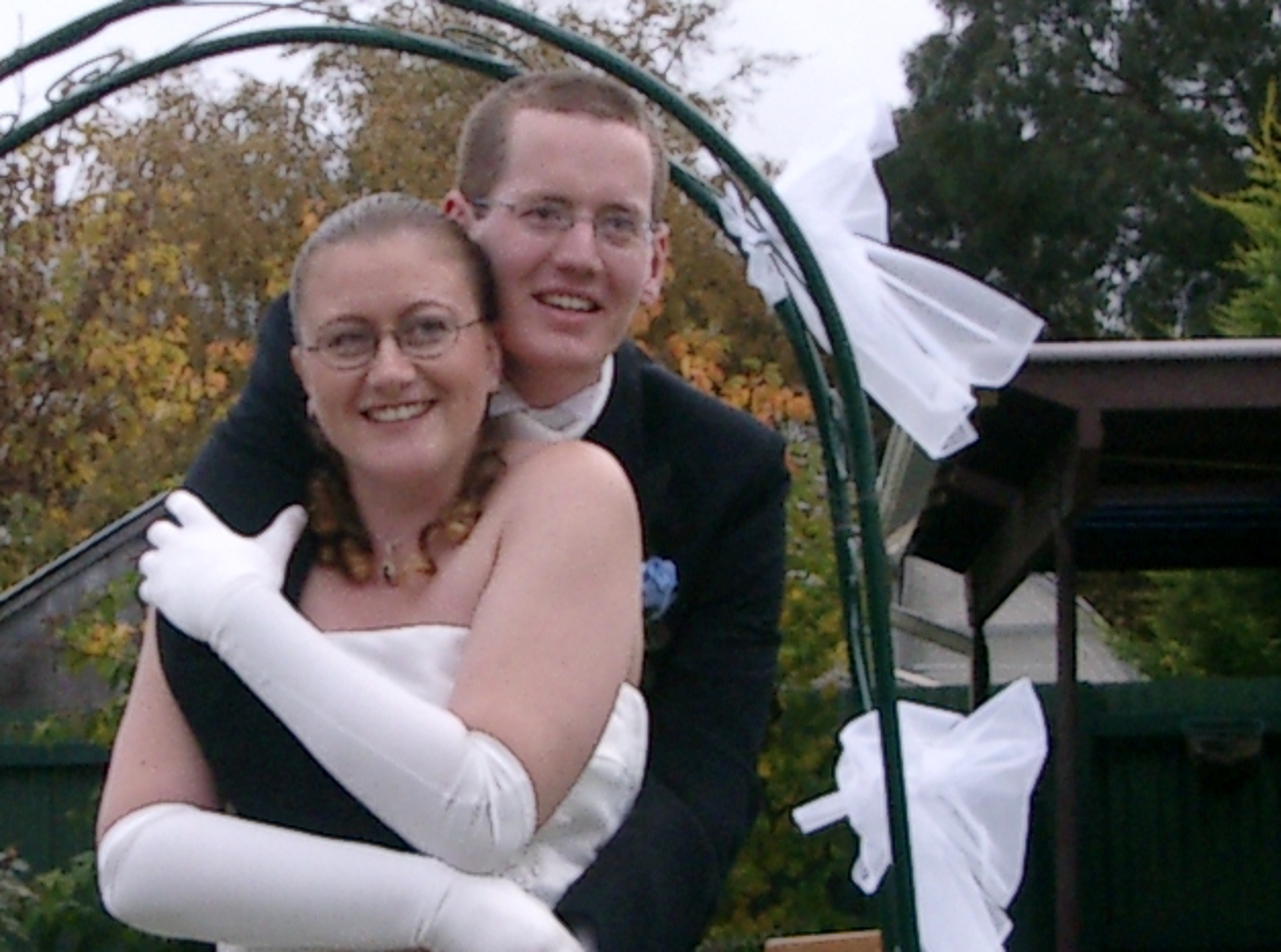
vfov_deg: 10.8
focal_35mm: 136
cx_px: 535
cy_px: 607
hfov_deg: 14.5
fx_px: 5016
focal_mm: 7.6
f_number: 2.6
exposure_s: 1/800
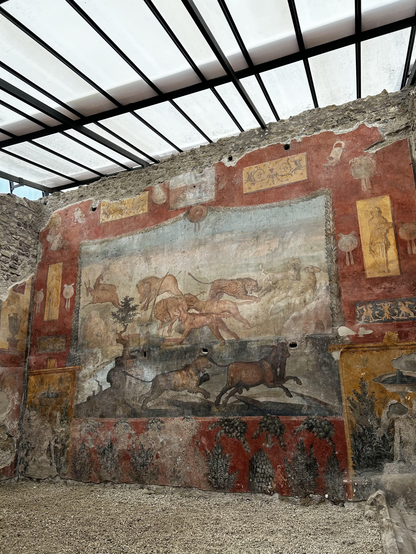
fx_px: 417
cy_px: 277
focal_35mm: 26
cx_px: 208
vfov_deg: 67.3
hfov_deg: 53.1
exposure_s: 1/418
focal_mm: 5.7
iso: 50
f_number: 1.5
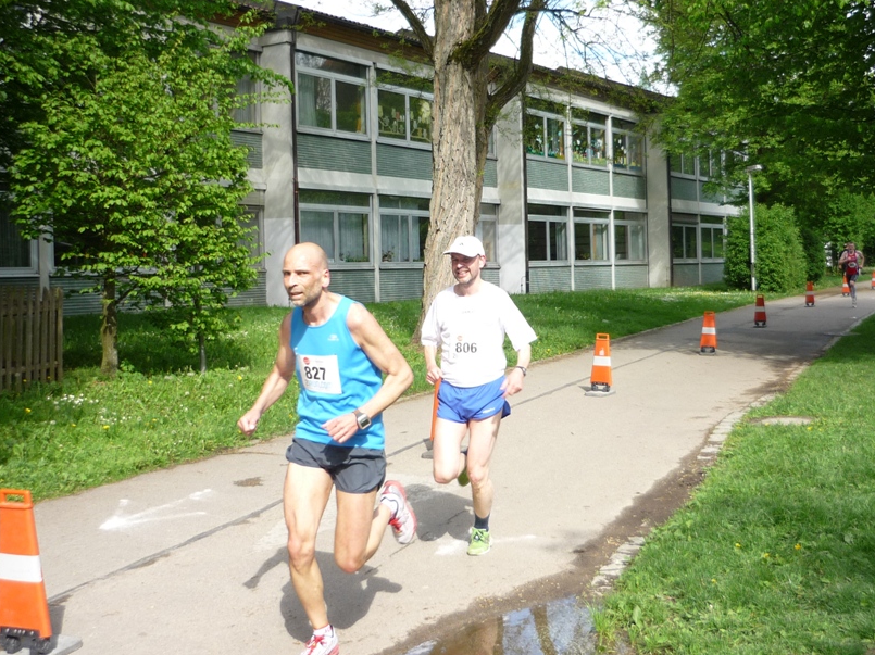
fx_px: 1061
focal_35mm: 42
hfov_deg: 44.7
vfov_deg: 34.3
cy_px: 279
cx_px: 491
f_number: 2.8
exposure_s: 1/400
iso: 100
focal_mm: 5.5
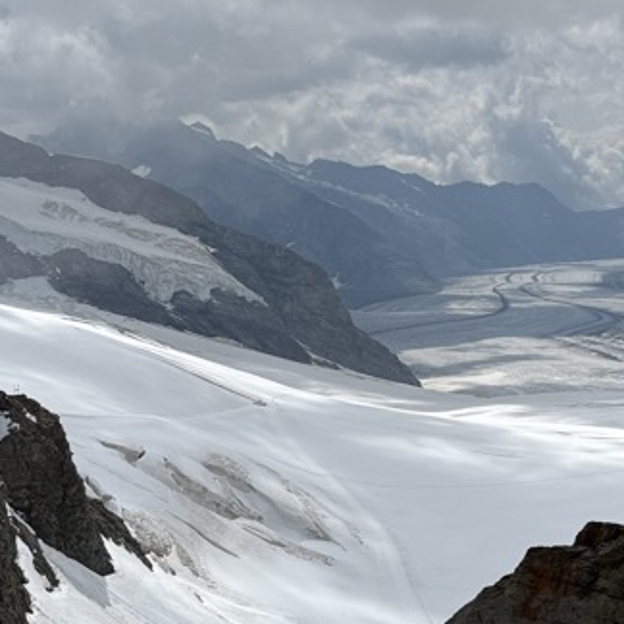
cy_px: 150
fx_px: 1366
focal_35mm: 67
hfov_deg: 25.5
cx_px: 431
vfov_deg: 25.4
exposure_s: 1/17544
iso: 64
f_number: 1.78
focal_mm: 6.76
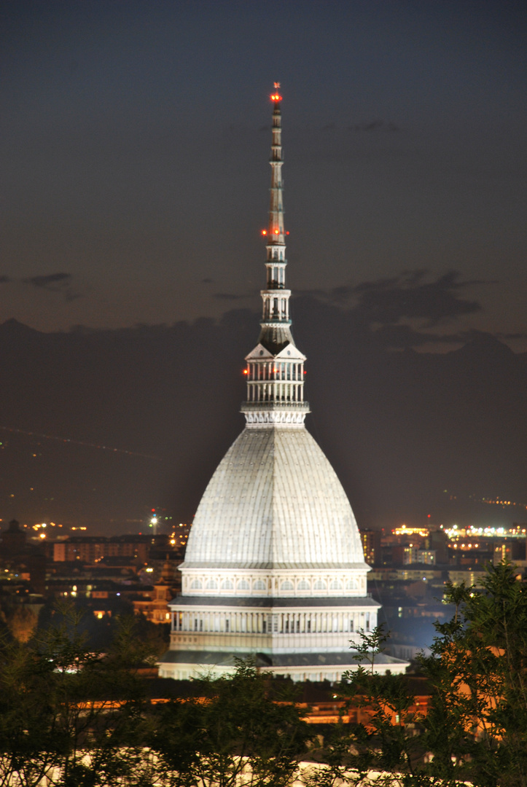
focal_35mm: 202
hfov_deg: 6.8
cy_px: 394
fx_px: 4433
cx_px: 264
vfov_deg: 10.1
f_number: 8
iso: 200
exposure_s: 15
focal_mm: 135
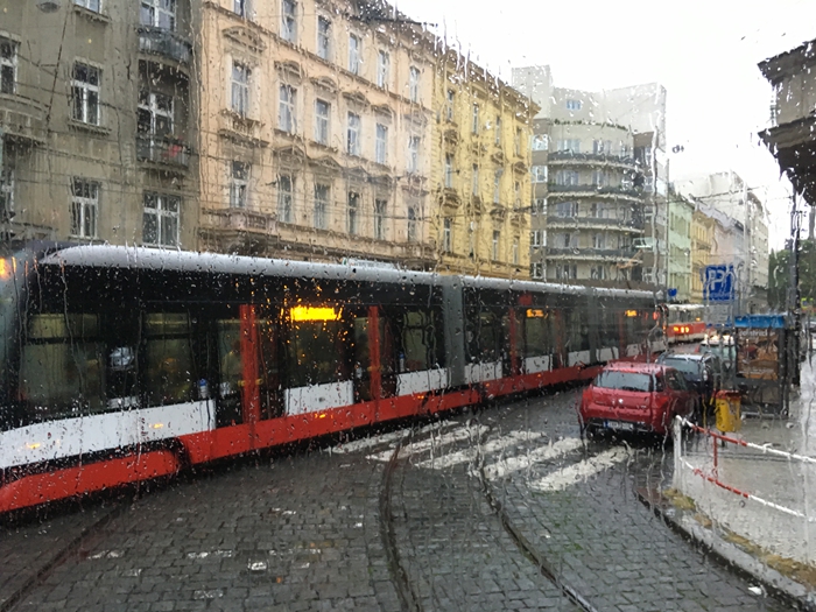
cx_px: 408
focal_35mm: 29
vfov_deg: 48.2
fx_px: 684
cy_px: 306
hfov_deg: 61.7
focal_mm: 4.15
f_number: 2.2
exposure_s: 1/33
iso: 200
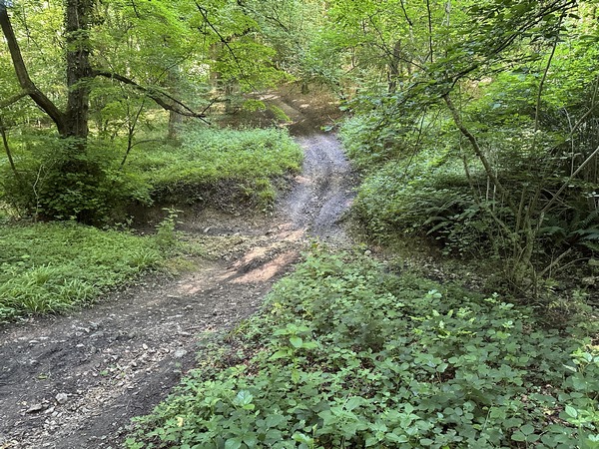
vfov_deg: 56.8
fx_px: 415
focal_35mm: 24
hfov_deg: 71.6
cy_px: 224
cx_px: 300
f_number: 1.78
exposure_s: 1/60
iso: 800
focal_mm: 6.86
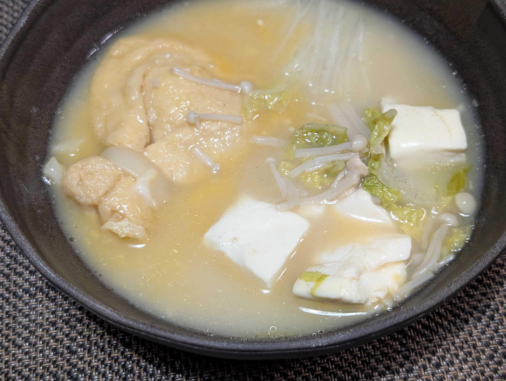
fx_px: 717
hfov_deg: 38.9
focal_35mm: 49
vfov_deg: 29.7
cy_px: 190
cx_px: 253
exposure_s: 1/23.8
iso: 222
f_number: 1.68
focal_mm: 6.9
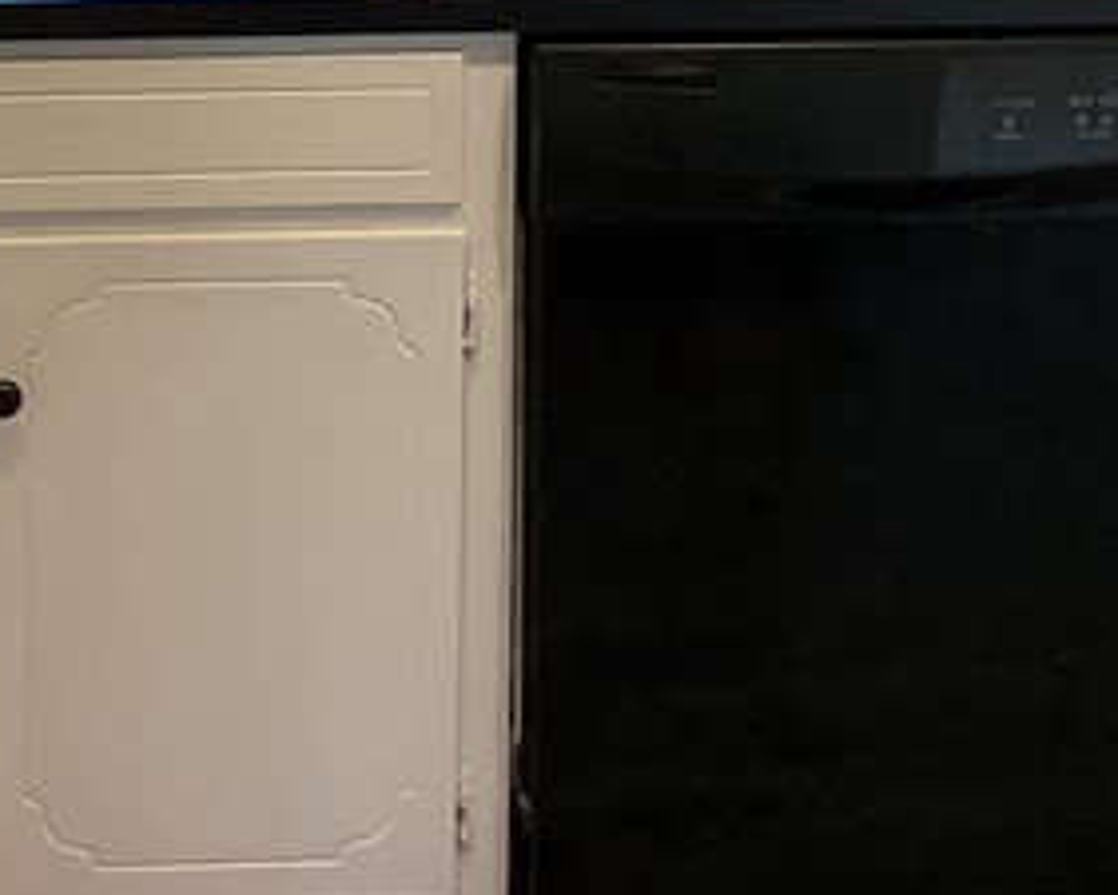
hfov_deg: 18.0
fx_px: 3409
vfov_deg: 14.2
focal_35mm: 103
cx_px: -111
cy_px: -370
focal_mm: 3
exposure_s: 1/60
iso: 80
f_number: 1.8
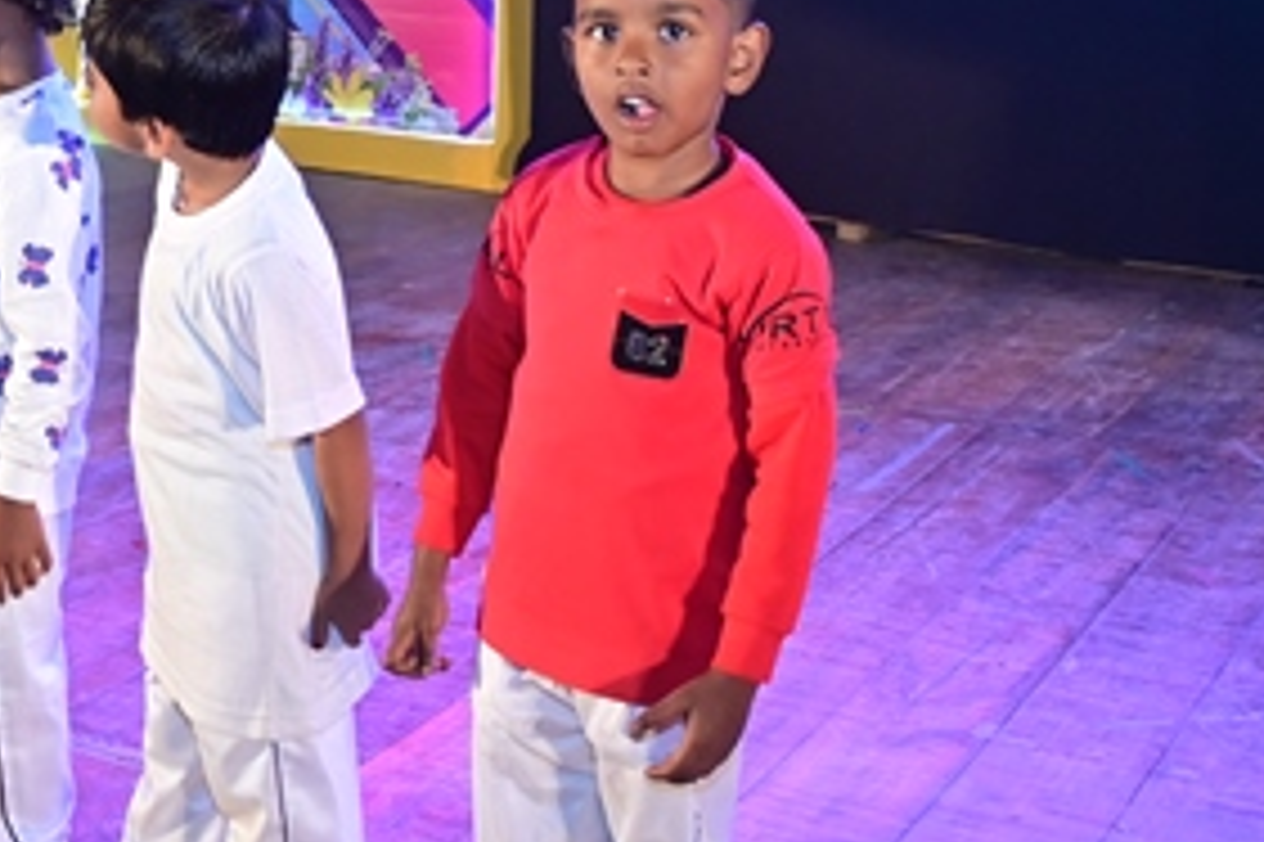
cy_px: 137
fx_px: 4566
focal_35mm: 130
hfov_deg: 15.2
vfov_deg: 10.5
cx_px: -225
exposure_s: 1/200
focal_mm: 30.5
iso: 640
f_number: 4.8
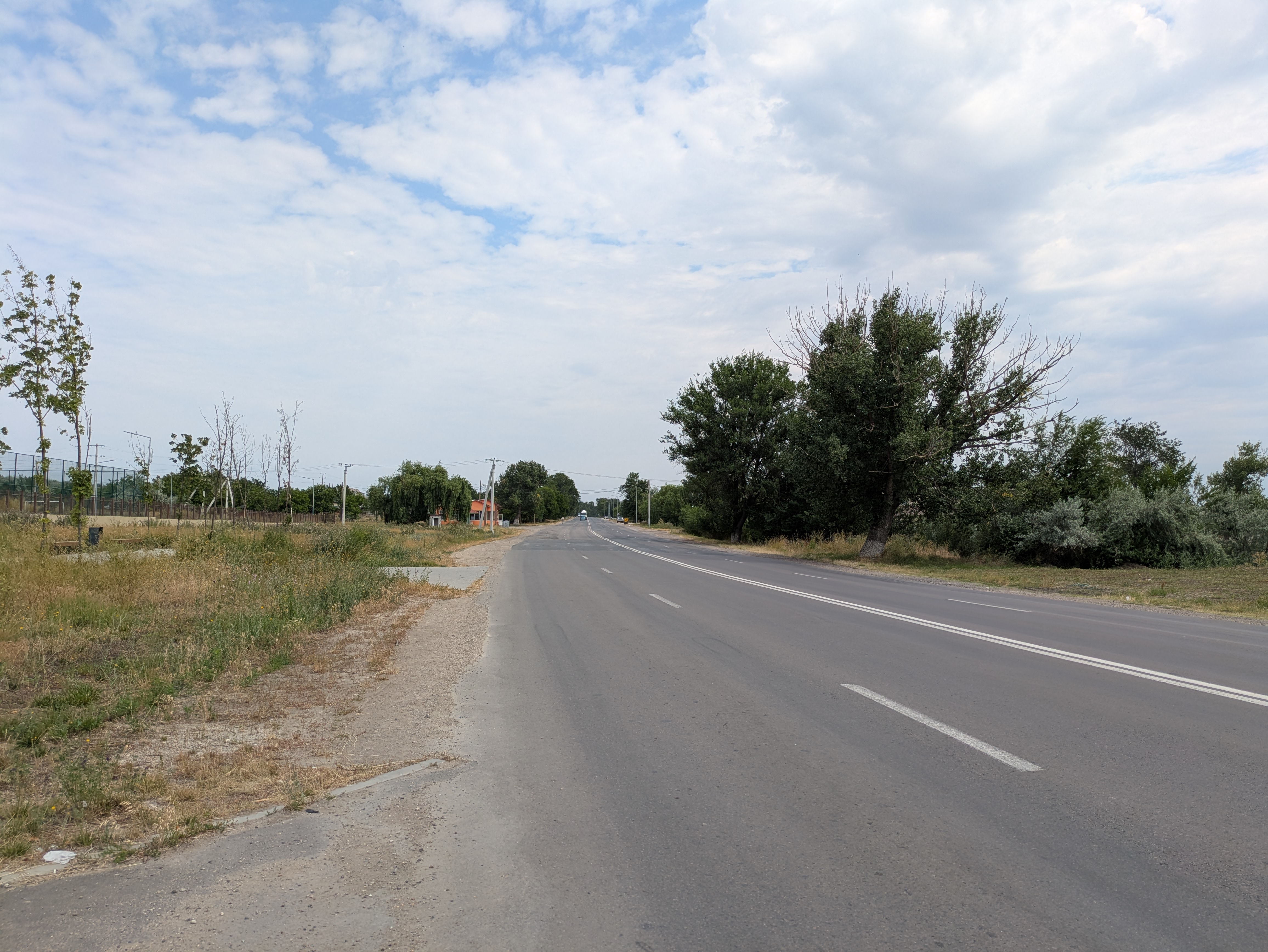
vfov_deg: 54.9
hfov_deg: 69.4
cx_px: 634
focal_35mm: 25
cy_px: 476
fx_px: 916
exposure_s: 1/2370
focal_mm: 5.43
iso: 58
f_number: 1.89
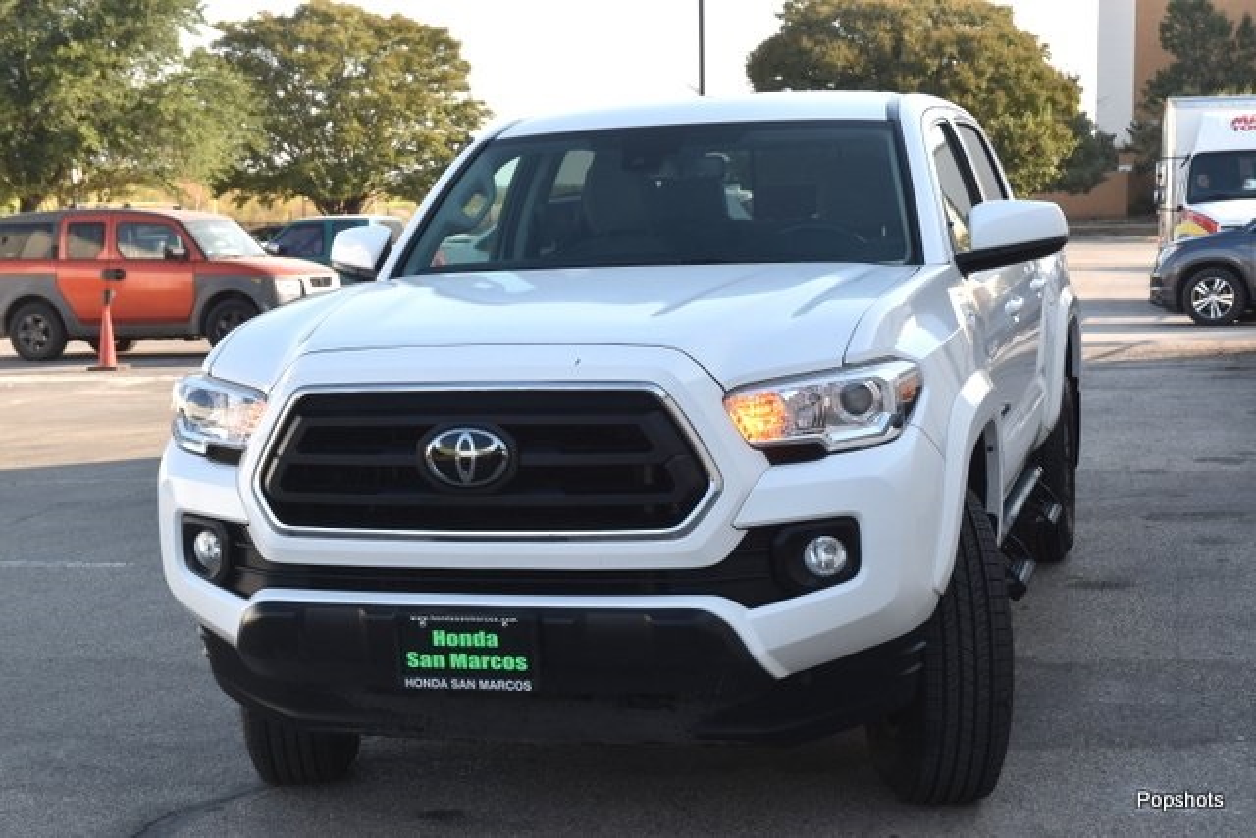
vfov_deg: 22.6
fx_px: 2094
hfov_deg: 33.4
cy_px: 419
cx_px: 628
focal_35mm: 60
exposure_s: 1/250
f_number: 8
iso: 280
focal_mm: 40
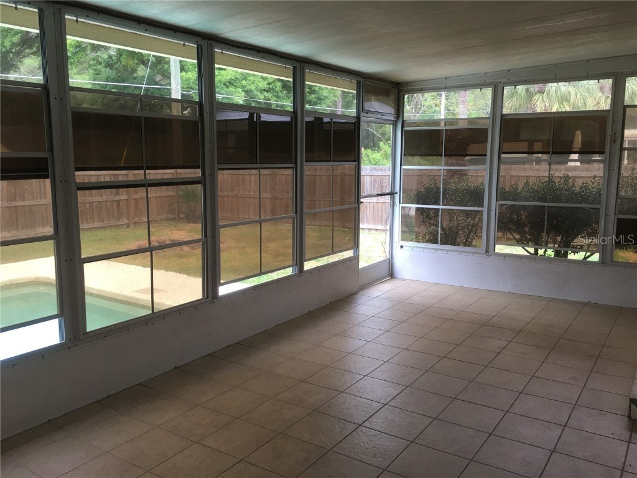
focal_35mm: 29
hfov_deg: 61.7
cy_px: 239
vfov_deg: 48.2
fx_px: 534
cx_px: 318
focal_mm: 4.15
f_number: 2.2
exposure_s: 1/30
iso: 25
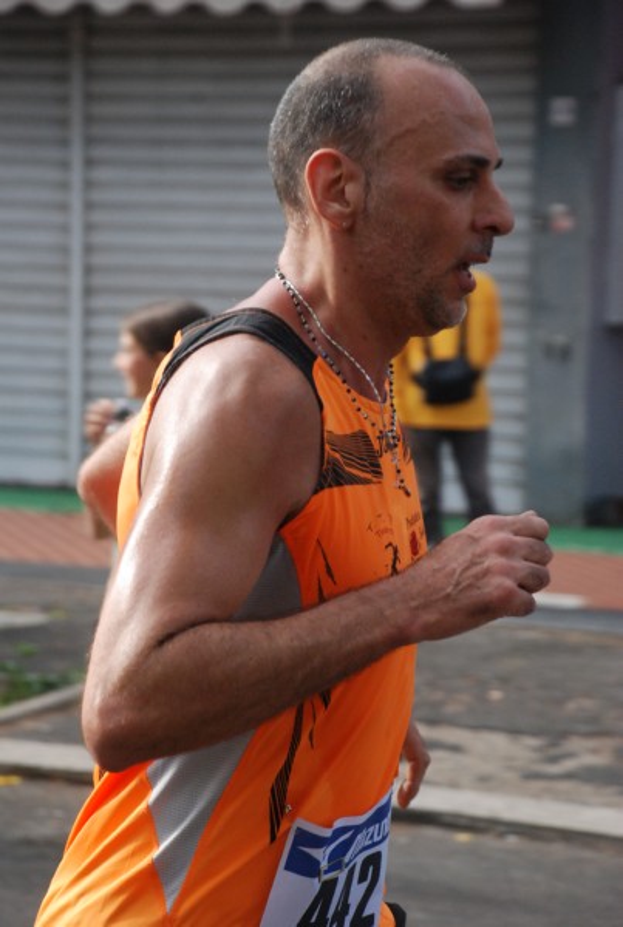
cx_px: 312
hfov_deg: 10.2
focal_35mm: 135
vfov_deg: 15.2
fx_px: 3486
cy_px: 464
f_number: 5.6
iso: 1000
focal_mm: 90
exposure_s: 1/500
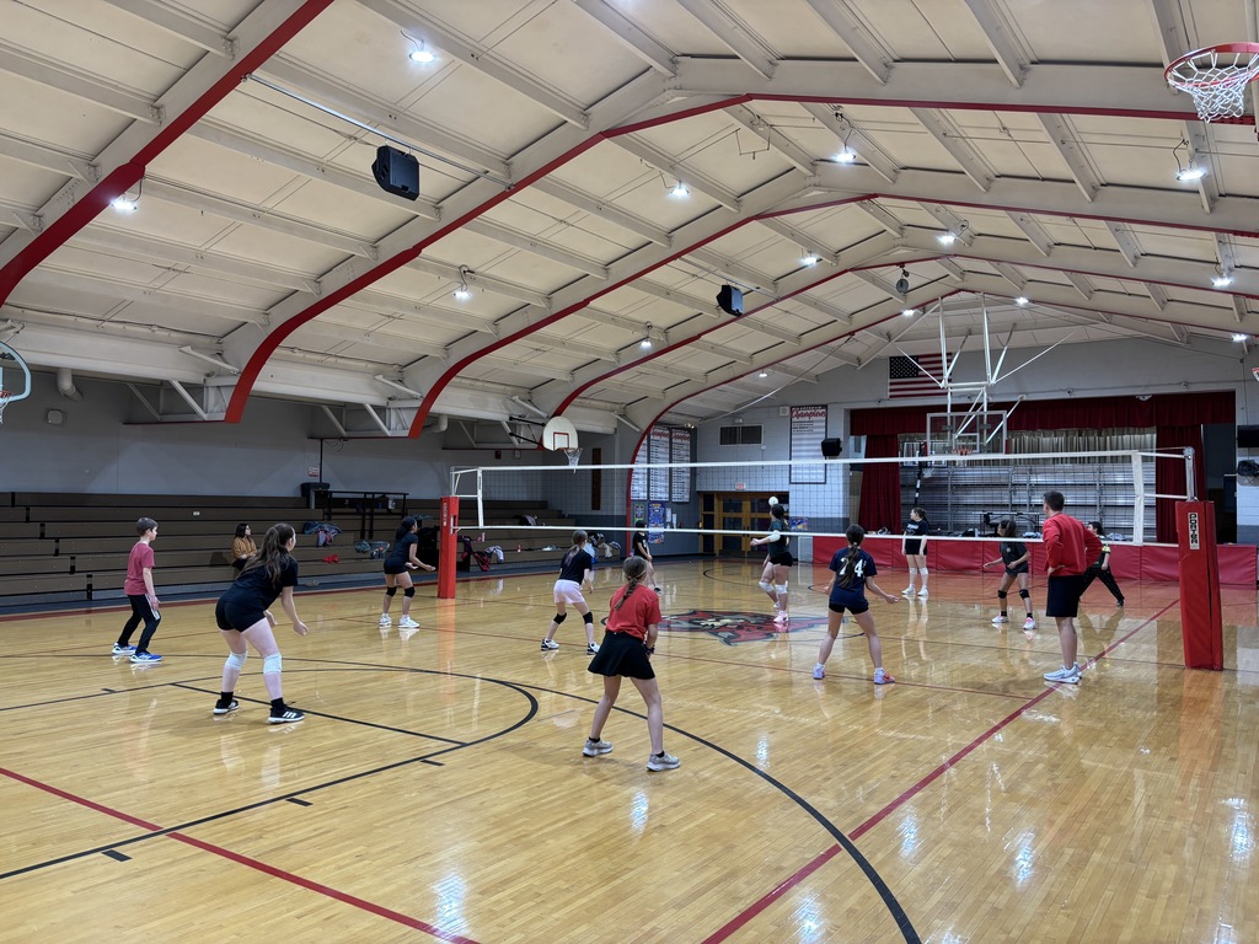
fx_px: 946
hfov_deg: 67.3
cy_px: 472
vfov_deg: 53.1
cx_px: 630
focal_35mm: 26
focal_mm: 5.96
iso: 100
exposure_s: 1/60
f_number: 1.6
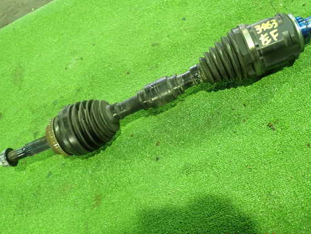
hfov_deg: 50.0
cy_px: 104
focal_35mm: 37
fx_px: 333
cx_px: 178
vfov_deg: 38.6
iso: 800
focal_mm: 5.4
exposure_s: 1/20
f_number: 2.3
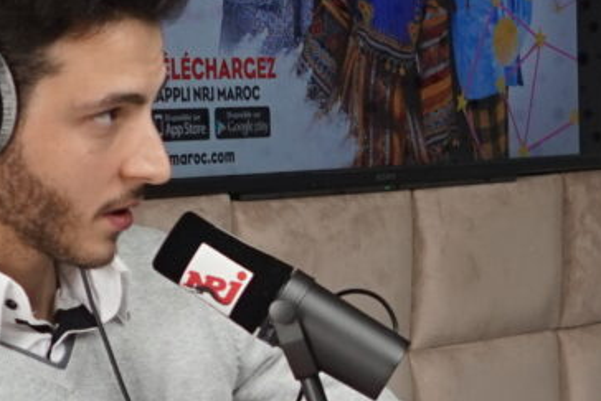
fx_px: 3290
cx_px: 939
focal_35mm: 197
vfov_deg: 6.9
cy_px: 517
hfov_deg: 10.1
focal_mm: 28
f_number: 4
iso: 320
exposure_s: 1/160
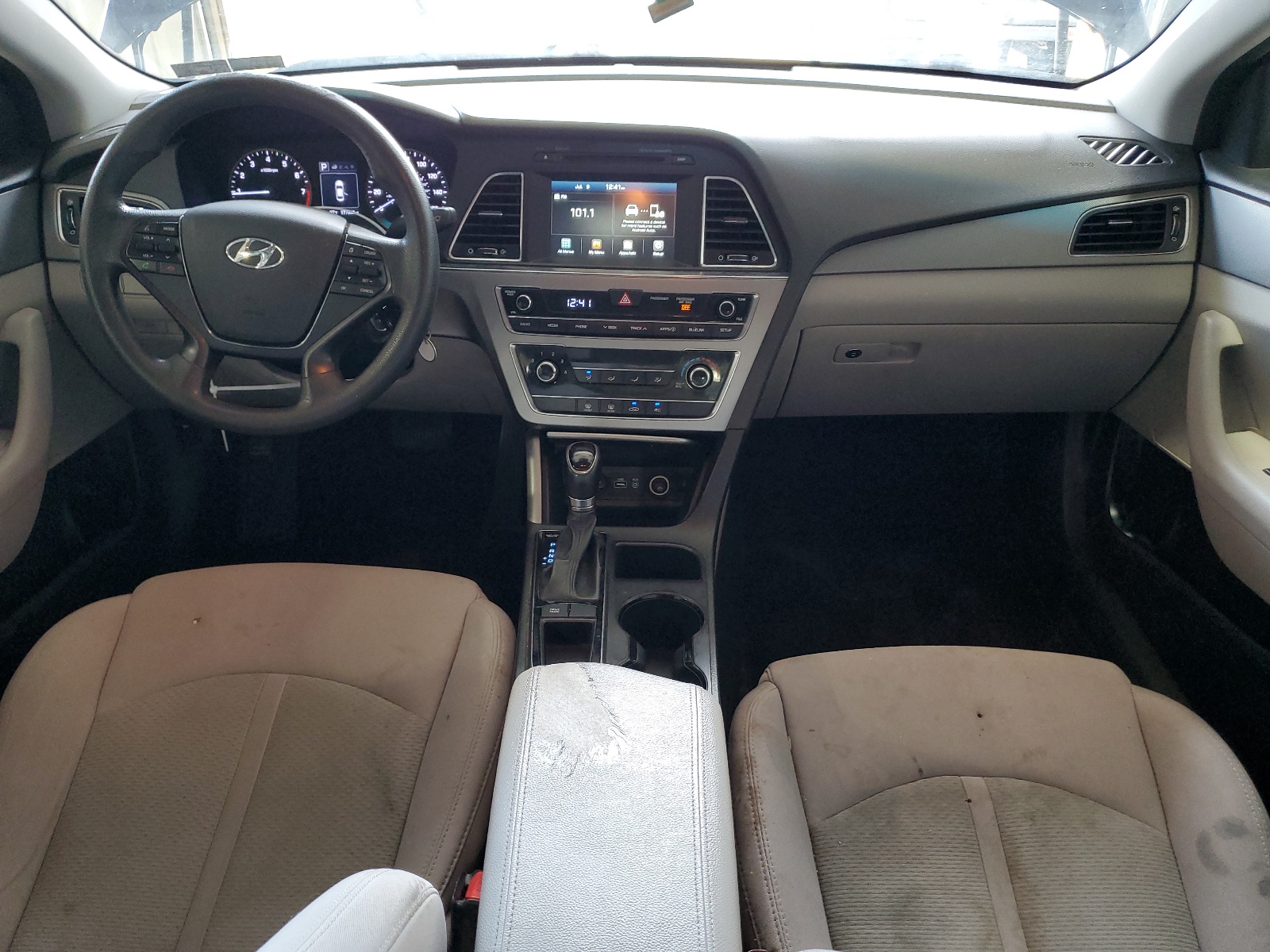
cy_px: 476
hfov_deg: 67.3
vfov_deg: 53.1
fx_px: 954
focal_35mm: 26
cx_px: 635
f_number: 1.5
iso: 137
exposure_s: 1/60.2
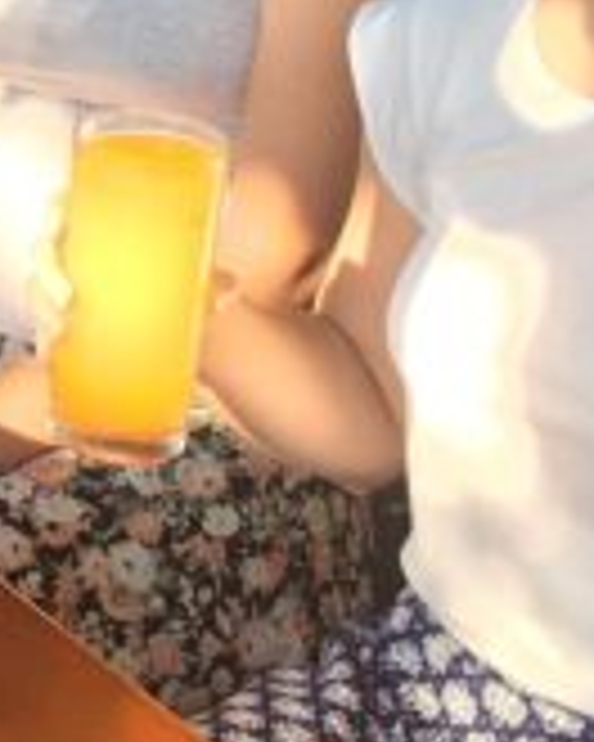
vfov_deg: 14.3
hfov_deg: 10.5
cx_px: -684
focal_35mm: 132
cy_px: -9
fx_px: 2901
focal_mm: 4.15
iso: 25
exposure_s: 1/116
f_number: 2.2
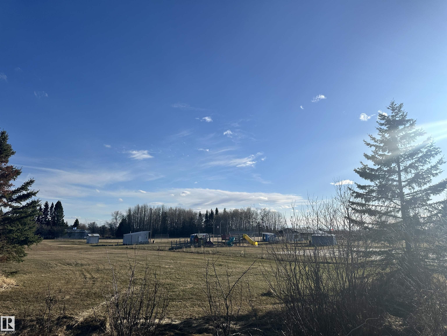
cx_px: 224
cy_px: 168
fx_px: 310
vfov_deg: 56.8
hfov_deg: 71.6
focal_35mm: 24
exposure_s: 1/8197
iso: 80
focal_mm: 6.86
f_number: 1.78
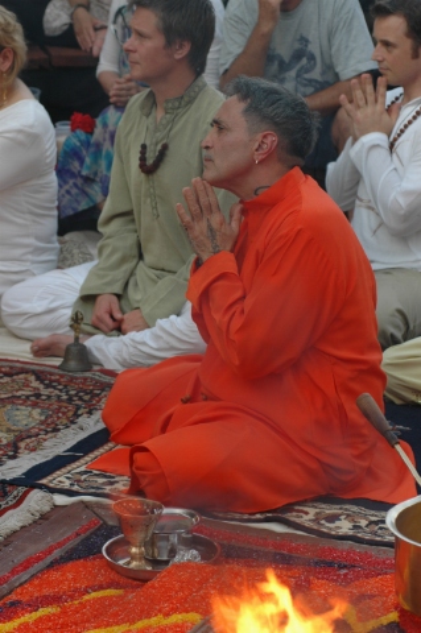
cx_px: 210
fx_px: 2109
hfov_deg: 11.4
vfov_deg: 17.1
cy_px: 316
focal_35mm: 120
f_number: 5
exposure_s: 1/80
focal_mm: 80
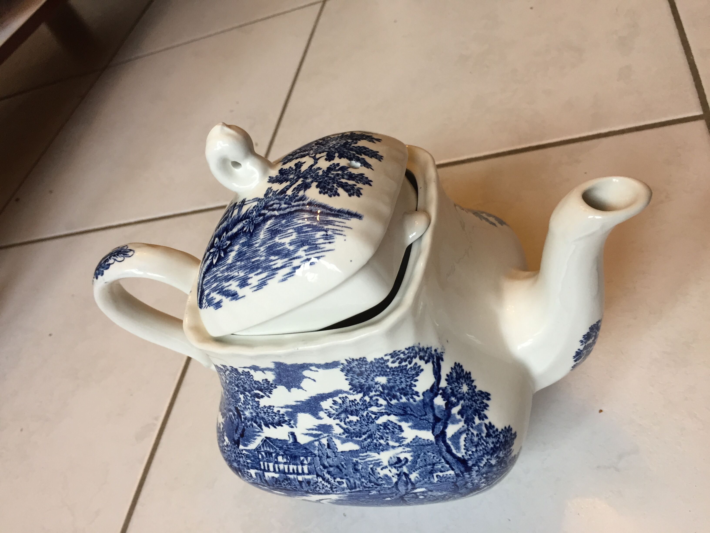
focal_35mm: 29
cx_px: 355
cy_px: 266
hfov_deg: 61.7
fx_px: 595
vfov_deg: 48.2
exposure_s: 1/33
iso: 50
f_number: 2.2
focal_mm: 4.15
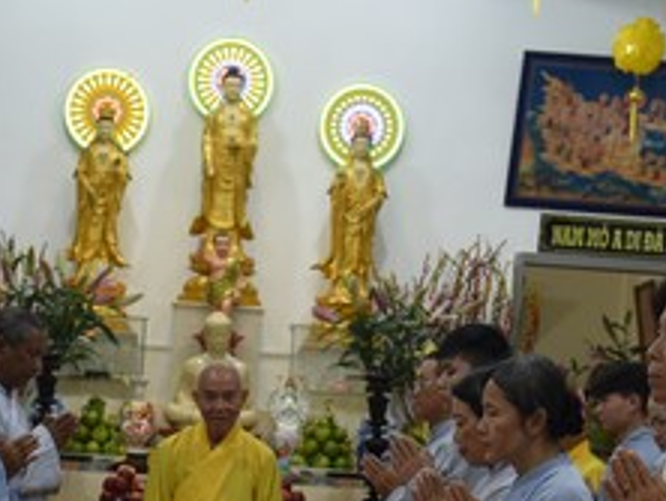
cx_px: 237
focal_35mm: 107
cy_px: 621
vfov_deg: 13.4
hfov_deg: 18.3
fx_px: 2061
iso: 400
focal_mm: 38
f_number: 4.5
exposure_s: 1/80
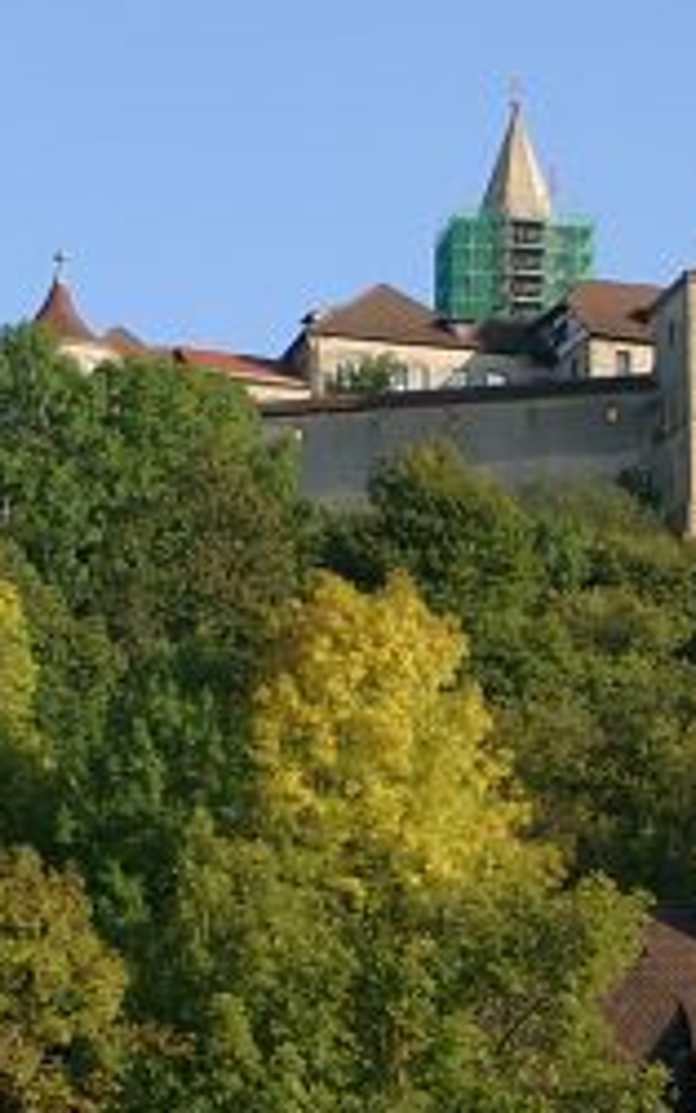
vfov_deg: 18.1
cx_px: 337
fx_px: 3488
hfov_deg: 11.4
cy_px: 550
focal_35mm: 115
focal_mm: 7.13
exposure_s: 1/392
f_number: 4
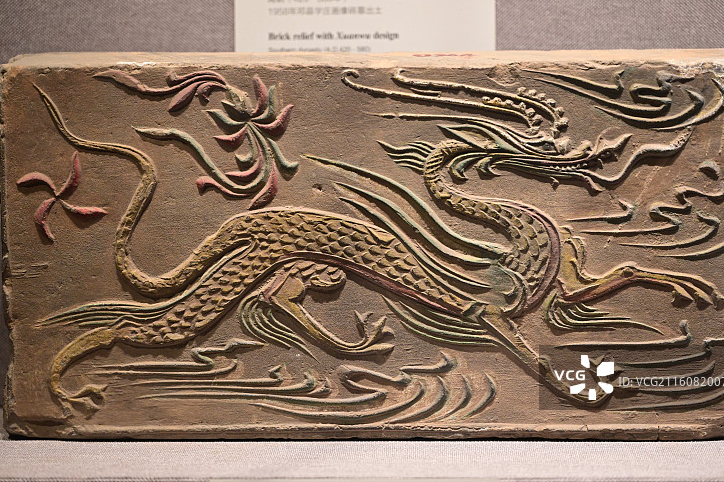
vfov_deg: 11.8
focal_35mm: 116
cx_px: 362
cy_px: 254
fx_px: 2332
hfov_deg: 17.6
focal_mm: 105
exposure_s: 1/125
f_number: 3
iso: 2800
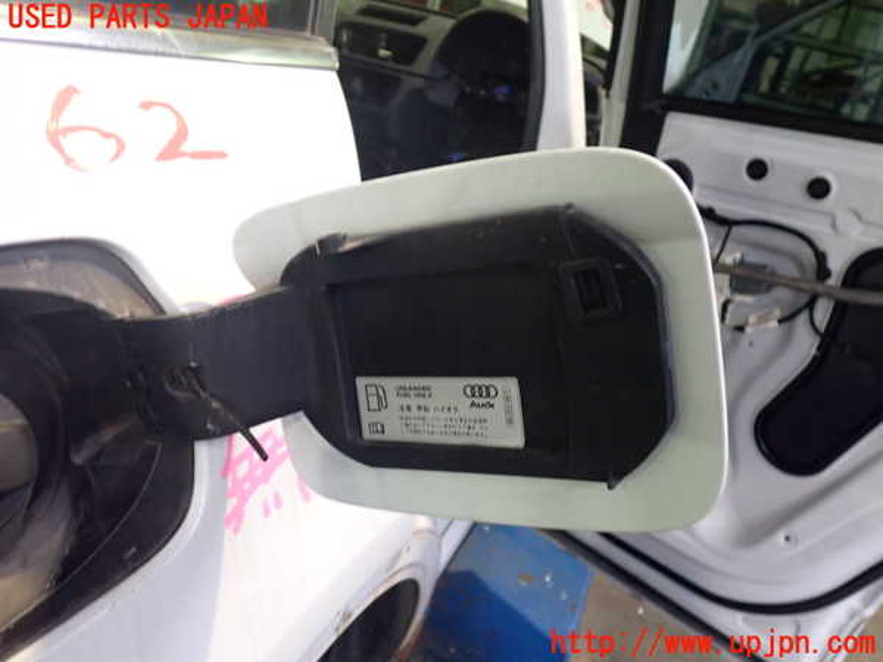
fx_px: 765
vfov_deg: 46.8
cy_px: 331
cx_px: 442
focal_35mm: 30
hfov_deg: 60.0
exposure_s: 1/30
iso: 640
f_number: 2.3
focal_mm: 5.4
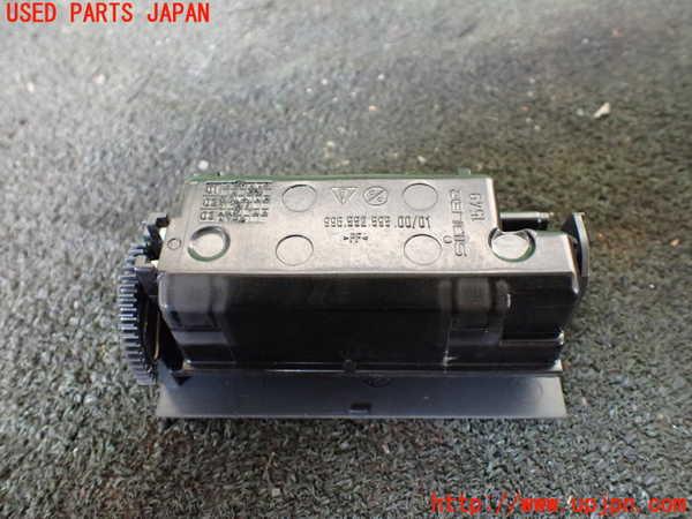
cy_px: 260
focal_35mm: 30
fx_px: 600
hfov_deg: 60.0
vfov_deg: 46.8
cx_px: 346
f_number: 2.3
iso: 800
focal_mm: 5.4
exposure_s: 1/80
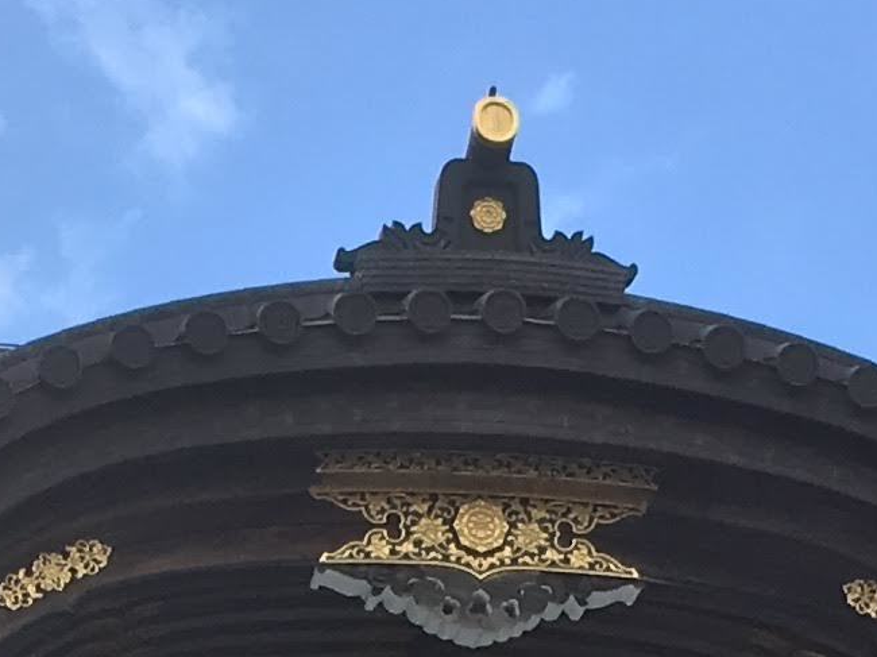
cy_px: 1534
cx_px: 310
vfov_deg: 7.7
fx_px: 4559
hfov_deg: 11.0
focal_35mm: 180
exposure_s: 1/1012
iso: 25
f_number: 2.2
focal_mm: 4.15
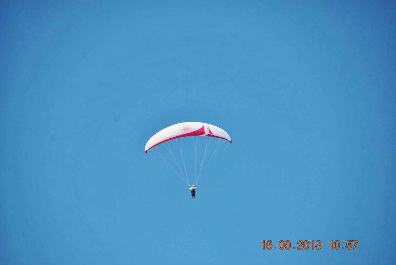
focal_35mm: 300
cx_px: 198
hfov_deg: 6.9
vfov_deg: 4.6
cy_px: 132
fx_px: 3304
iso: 200
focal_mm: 200
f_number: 5.6
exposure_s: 1/800
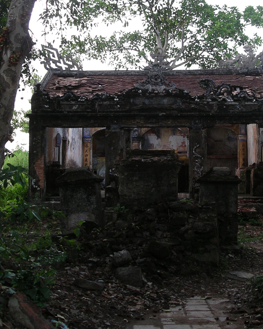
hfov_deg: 22.8
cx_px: 156
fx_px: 652
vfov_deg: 28.3
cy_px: 135
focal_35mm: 67
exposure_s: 1/40
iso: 160
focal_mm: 9.3
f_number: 3
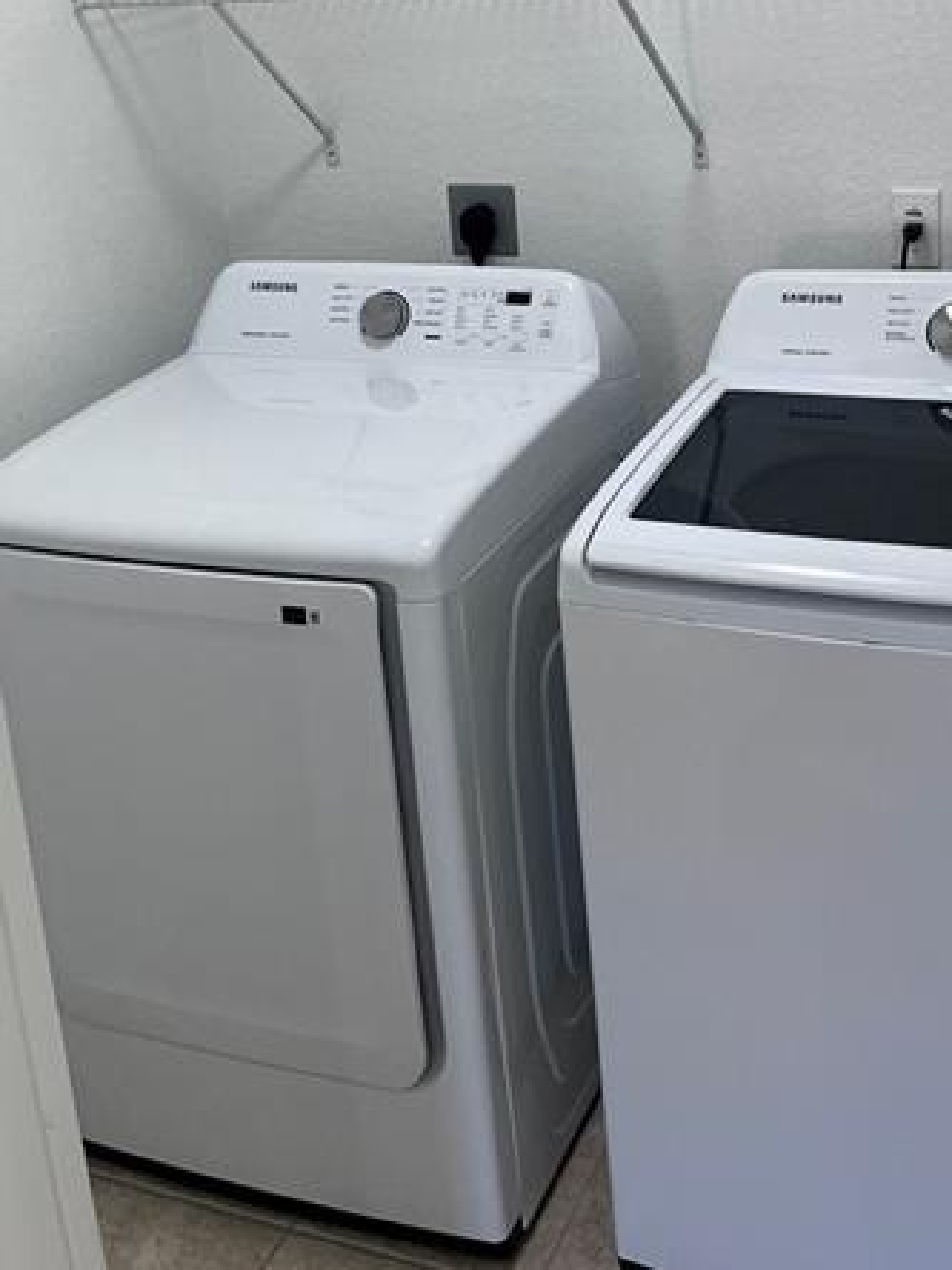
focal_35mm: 45
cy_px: 309
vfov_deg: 40.8
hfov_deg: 32.0
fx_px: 1650
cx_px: 595
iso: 100
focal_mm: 5.1
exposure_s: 1/120
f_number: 1.6
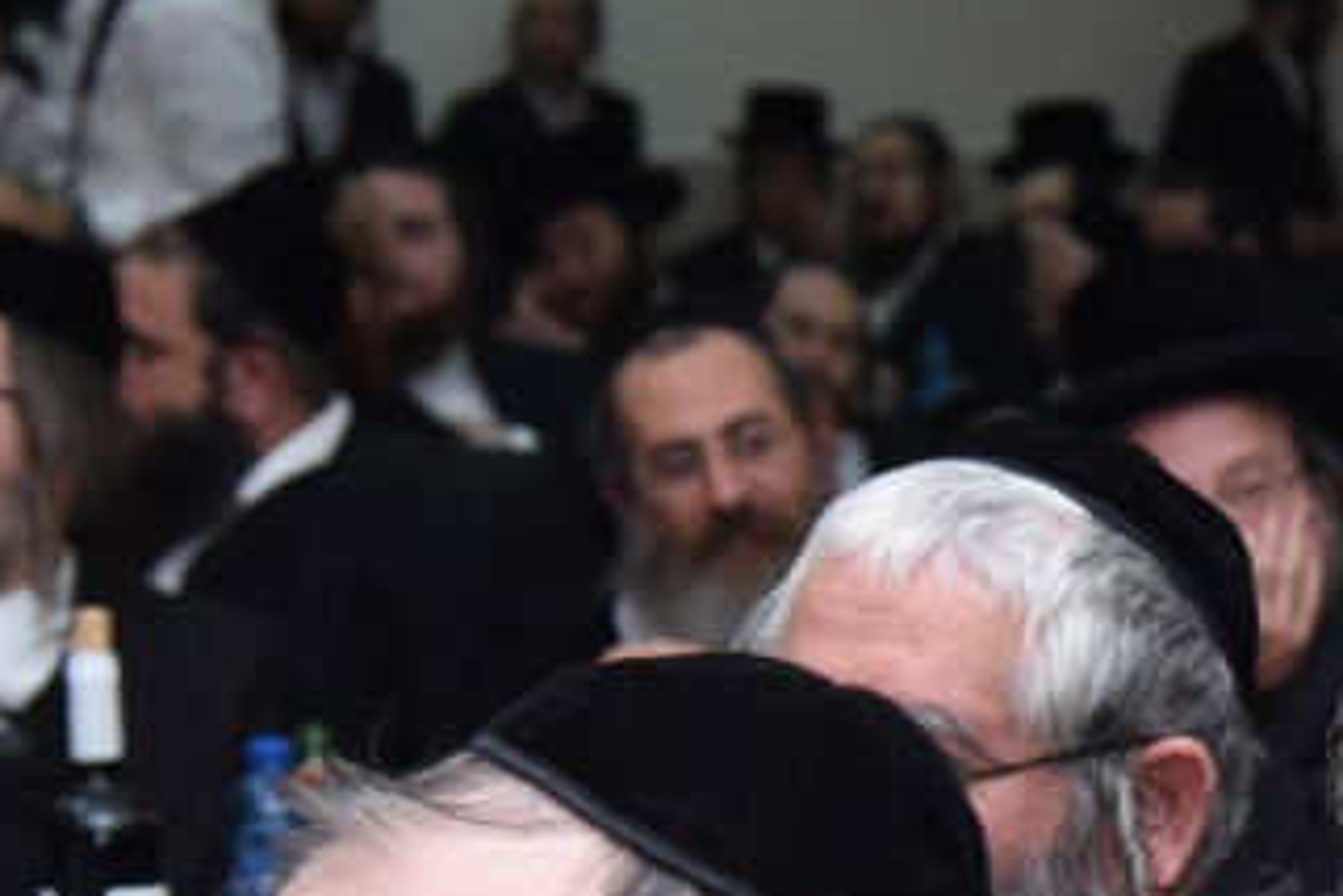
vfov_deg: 7.4
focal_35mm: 185
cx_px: 1494
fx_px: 6901
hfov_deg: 11.0
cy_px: 1116
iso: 1600
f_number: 5.6
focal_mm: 58
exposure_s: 1/160
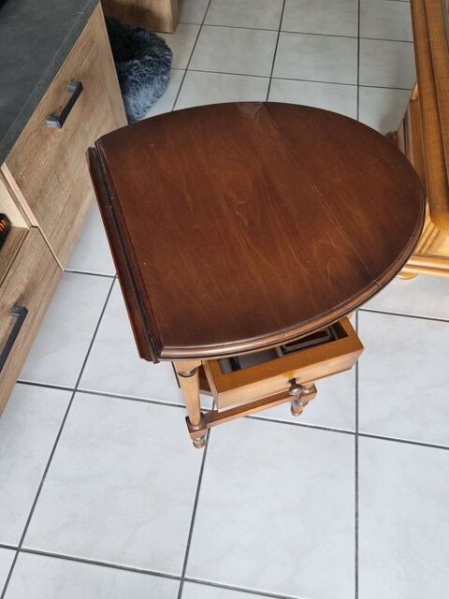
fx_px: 450
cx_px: 224
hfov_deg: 53.1
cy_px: 300
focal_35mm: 26
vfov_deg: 67.3
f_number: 1.8
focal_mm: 5.4
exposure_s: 1/100
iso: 200
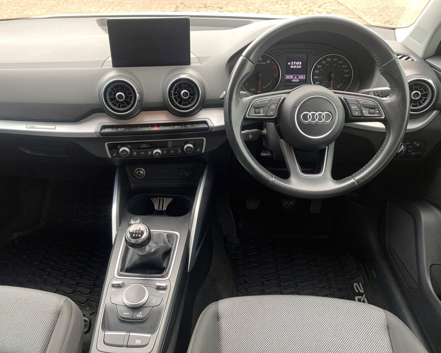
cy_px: 182
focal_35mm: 28
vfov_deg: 51.5
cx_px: 208
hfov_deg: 62.2
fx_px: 365
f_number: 1.8
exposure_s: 1/60
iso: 100
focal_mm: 4.25
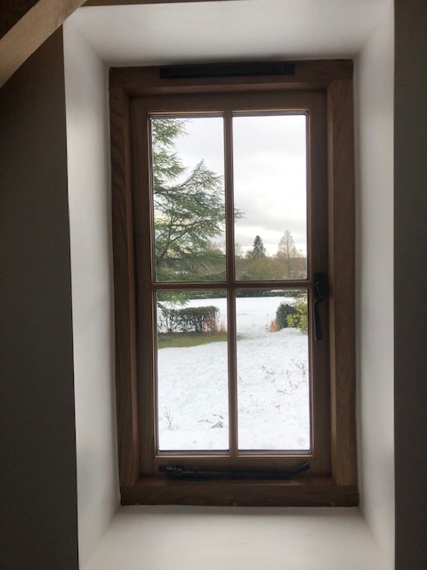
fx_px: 461
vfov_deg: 63.4
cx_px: 214
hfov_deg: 49.7
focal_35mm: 28
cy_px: 285
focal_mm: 3.99
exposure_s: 1/231
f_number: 1.8
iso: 20
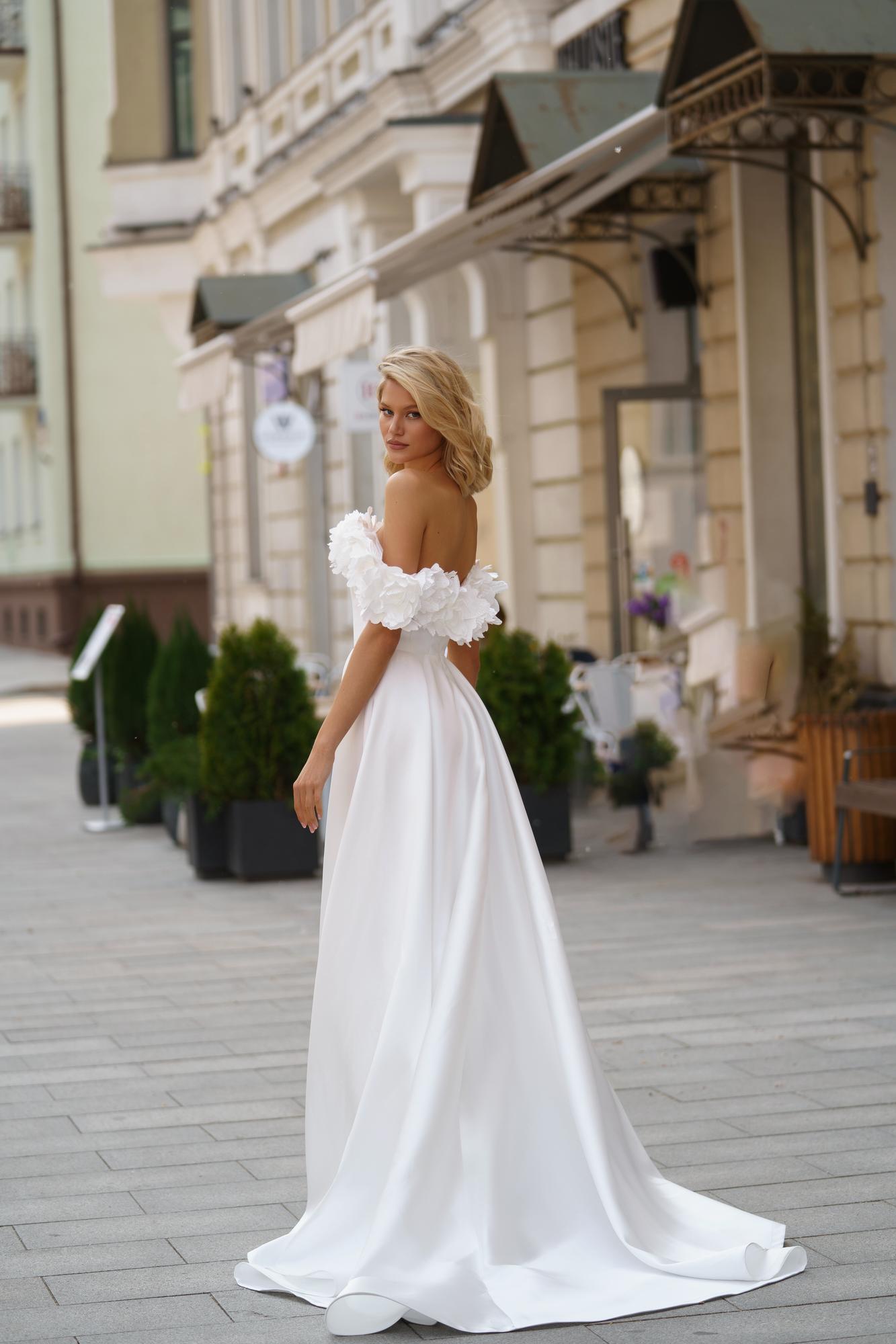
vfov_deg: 22.6
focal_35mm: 90
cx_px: 448
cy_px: 672
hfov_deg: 15.2
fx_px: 3360
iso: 160
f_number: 2.8
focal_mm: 90
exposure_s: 1/640
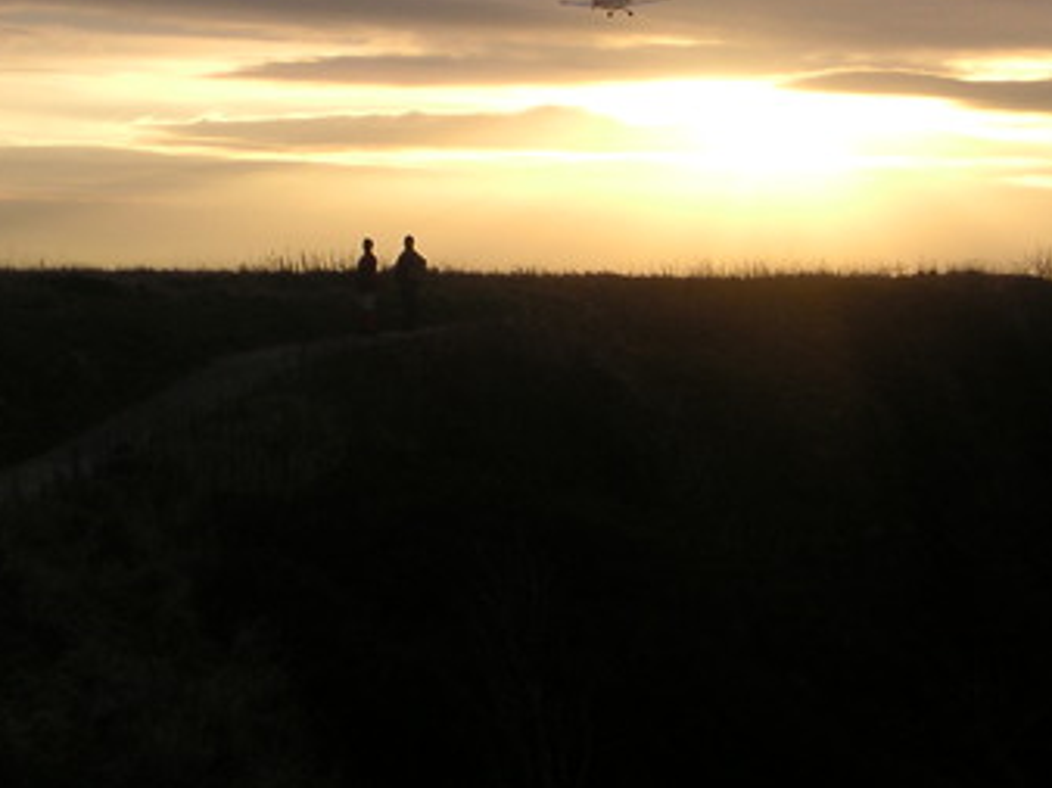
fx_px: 2217
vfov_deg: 19.7
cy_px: 37
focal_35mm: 73
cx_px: 468
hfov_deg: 26.7
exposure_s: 1/250
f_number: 2.8
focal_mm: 5.7
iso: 50
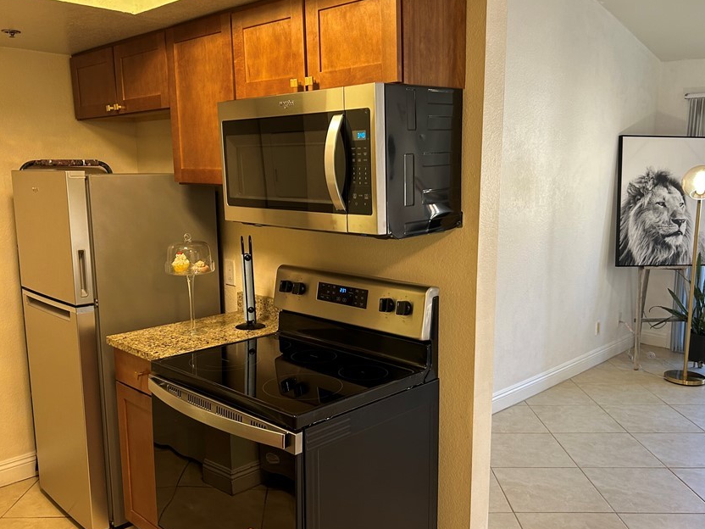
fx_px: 652
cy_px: 276
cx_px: 351
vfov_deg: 44.1
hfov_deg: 56.8
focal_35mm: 32
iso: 125
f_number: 1.5
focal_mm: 5.7
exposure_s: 1/60
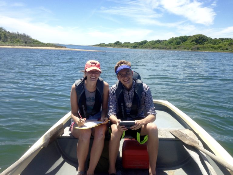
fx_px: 222
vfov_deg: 42.9
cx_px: 116
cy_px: 88
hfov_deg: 55.4
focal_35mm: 33
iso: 50
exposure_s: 1/1022
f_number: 2.4
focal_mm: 4.12
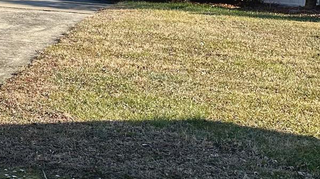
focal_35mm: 89
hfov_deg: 19.8
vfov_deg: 13.5
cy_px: 22
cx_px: -195
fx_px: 755
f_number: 1.78
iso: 80
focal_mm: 6.86
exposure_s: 1/4348
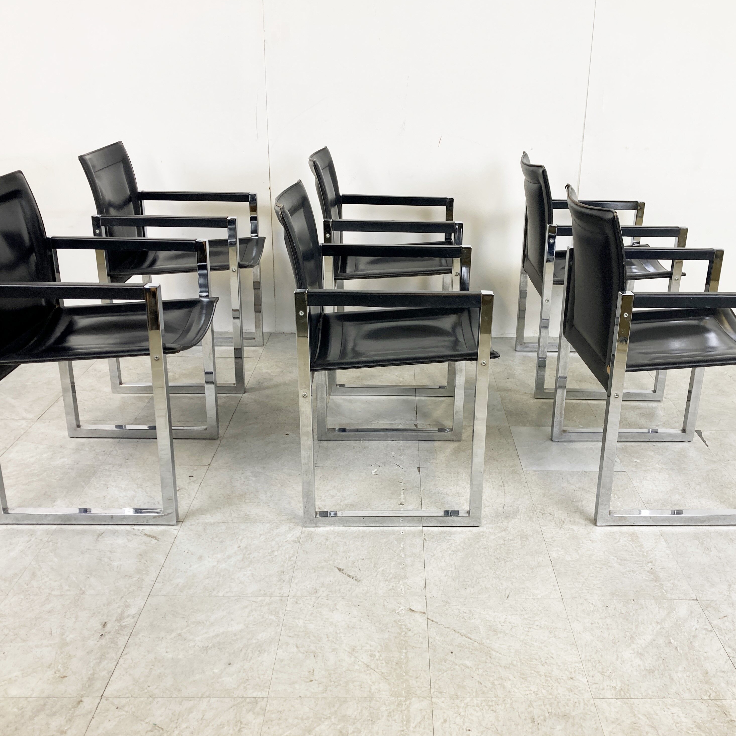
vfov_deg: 48.5
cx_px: 405
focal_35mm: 34
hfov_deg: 48.4
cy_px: 368
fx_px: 818
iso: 50
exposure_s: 1/100
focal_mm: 3.99
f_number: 1.8
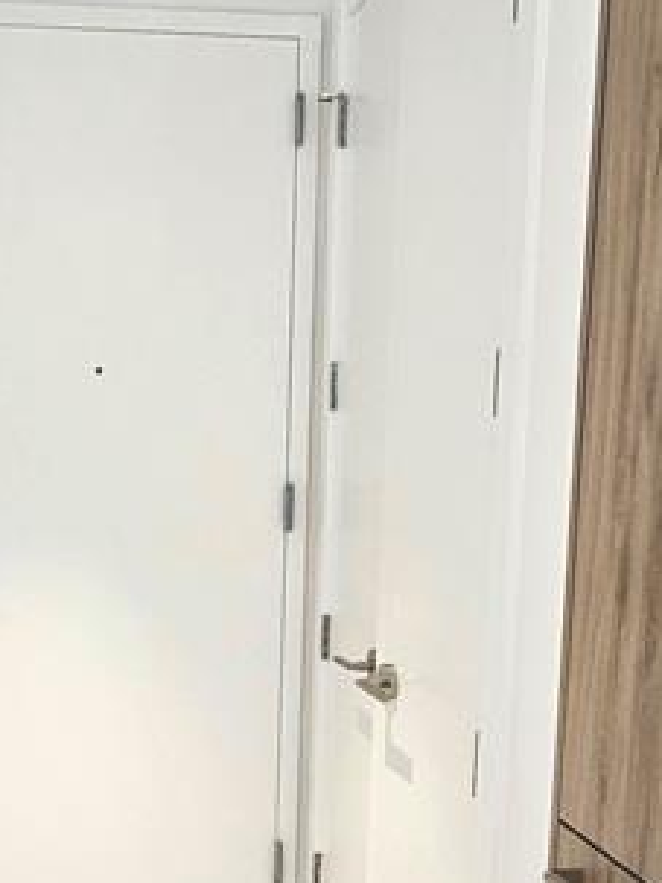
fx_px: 1123
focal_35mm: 44
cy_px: 548
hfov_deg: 31.9
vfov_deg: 42.7
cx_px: 128
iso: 160
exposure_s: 1/60
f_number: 2.2
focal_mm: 2.2
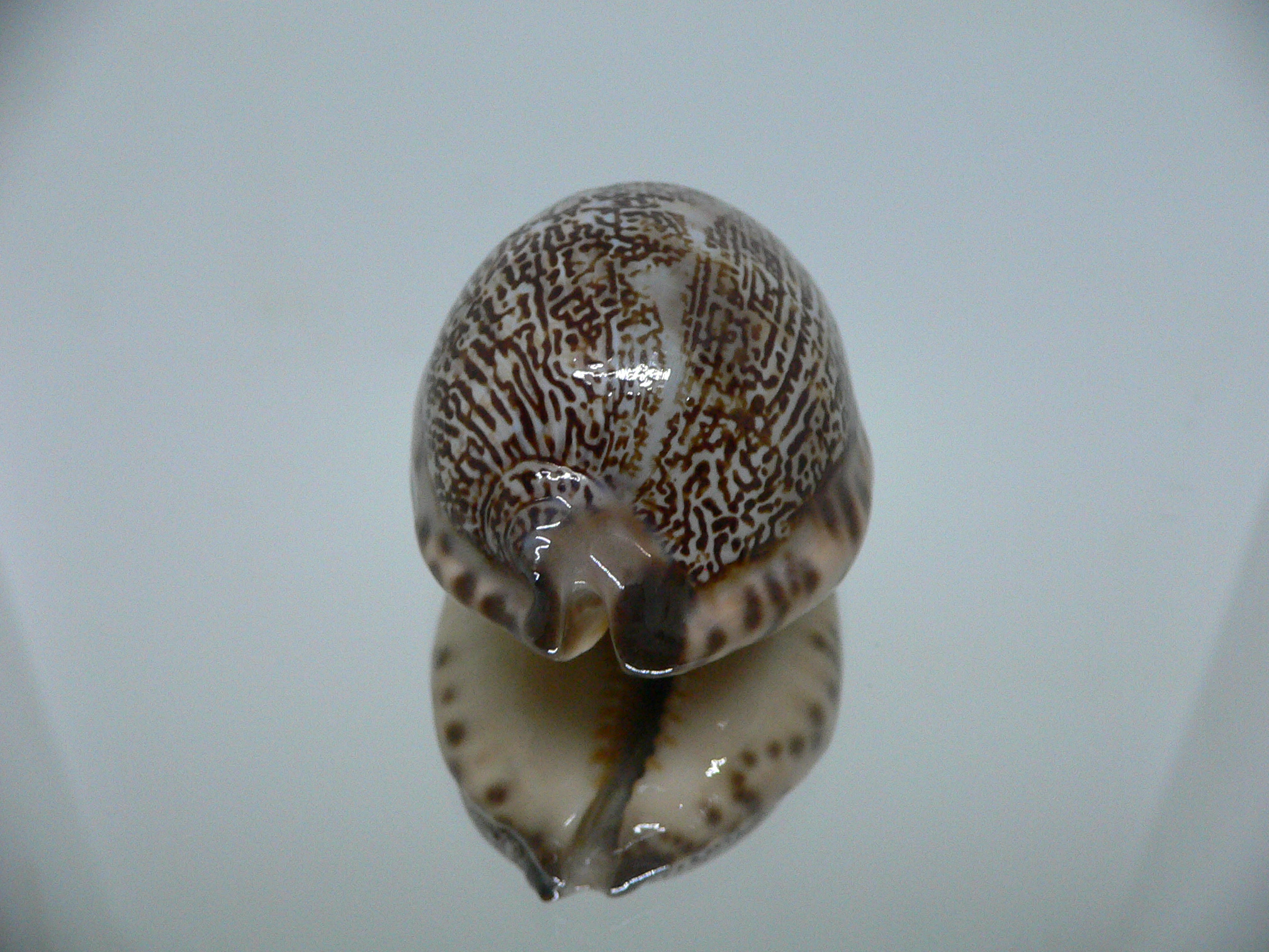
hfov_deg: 52.6
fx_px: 1283
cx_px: 634
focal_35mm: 35
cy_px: 476
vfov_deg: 40.7
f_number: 2.8
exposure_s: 1/60
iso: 200
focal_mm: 4.6
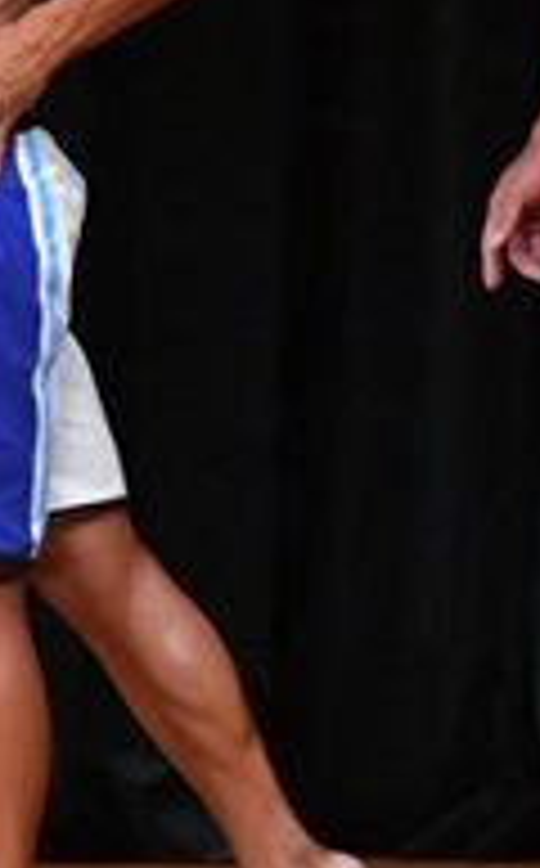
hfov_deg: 1.3
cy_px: 211
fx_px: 24699
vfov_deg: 2.0
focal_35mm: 1045
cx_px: 178
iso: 5000
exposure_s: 1/400
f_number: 5.6
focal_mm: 170
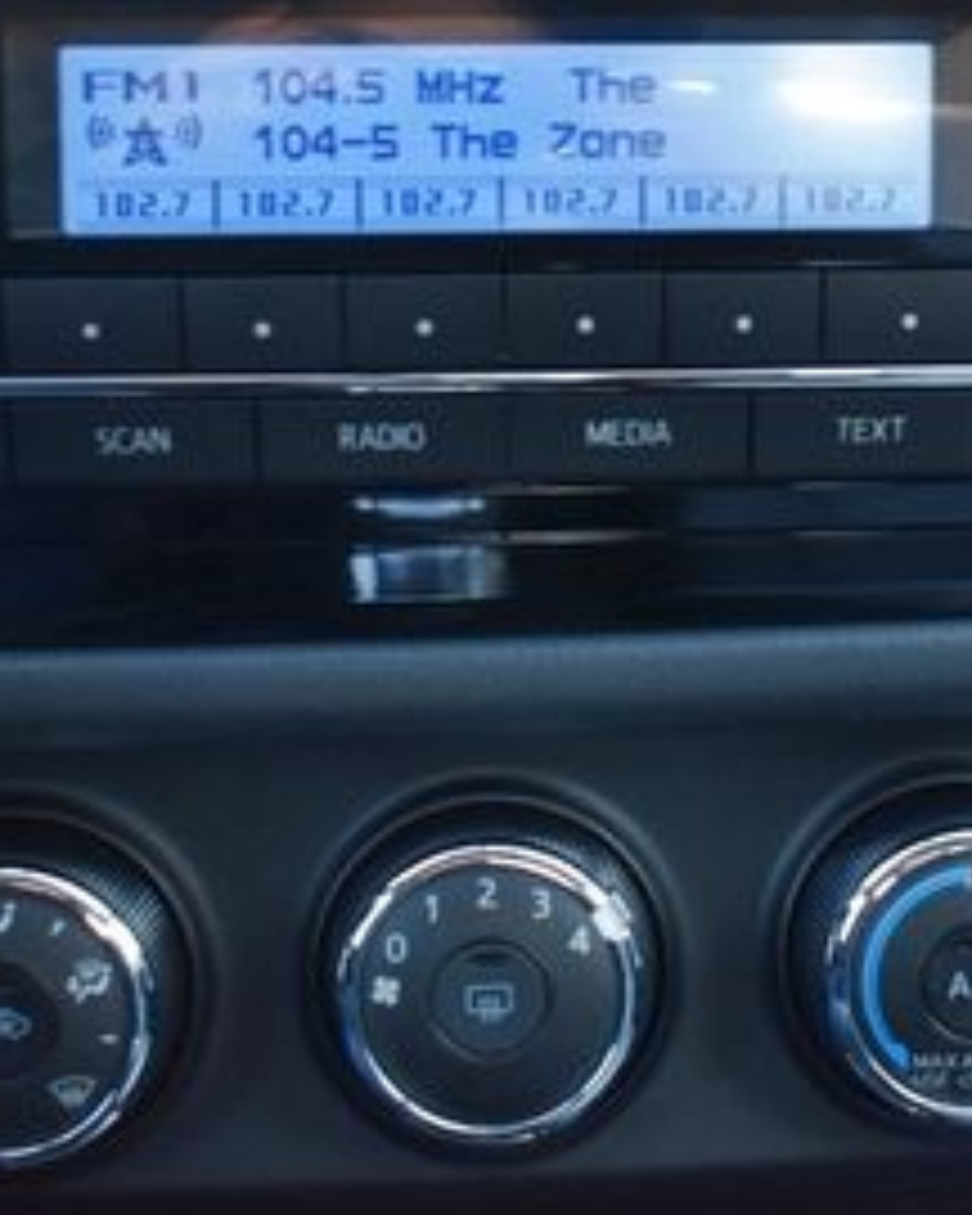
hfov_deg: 25.3
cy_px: 313
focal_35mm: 60
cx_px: 630
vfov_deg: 30.9
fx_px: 2158
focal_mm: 18
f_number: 3.5
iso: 900
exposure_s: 1/125
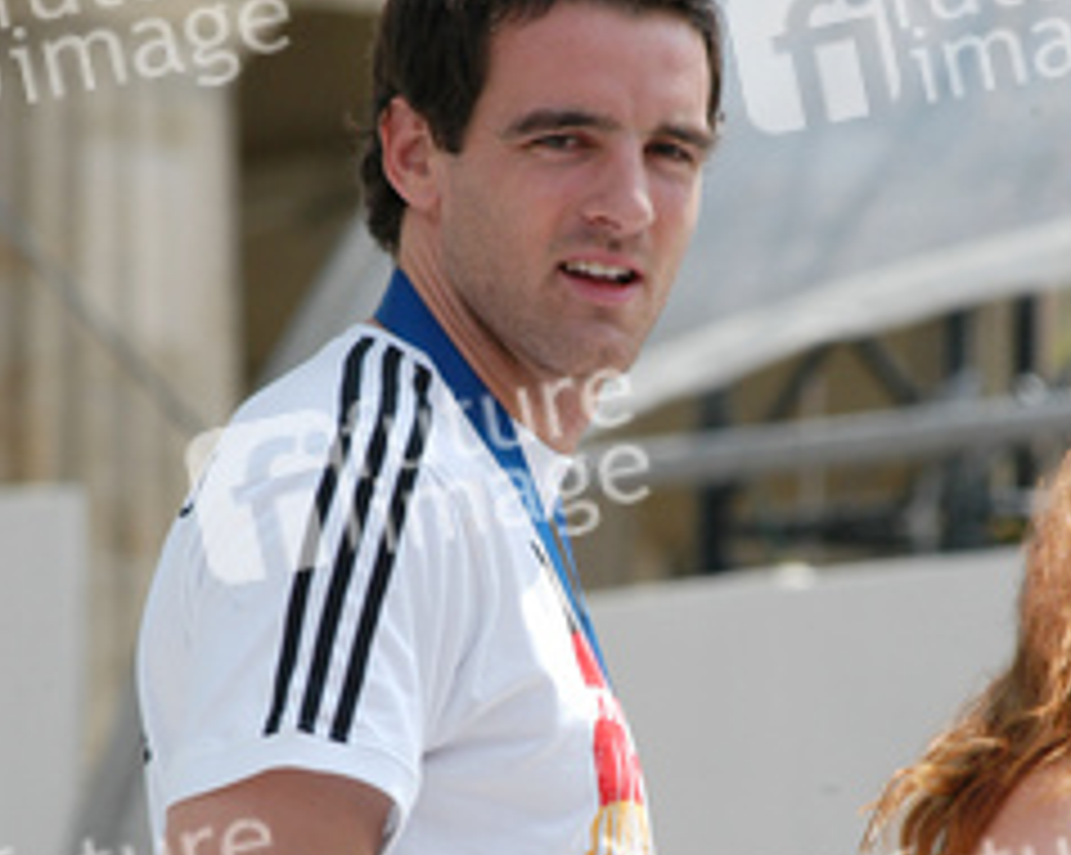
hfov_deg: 4.1
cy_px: 702
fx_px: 14981
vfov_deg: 3.3
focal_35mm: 473
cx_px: 549
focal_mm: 200
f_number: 9
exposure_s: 1/320
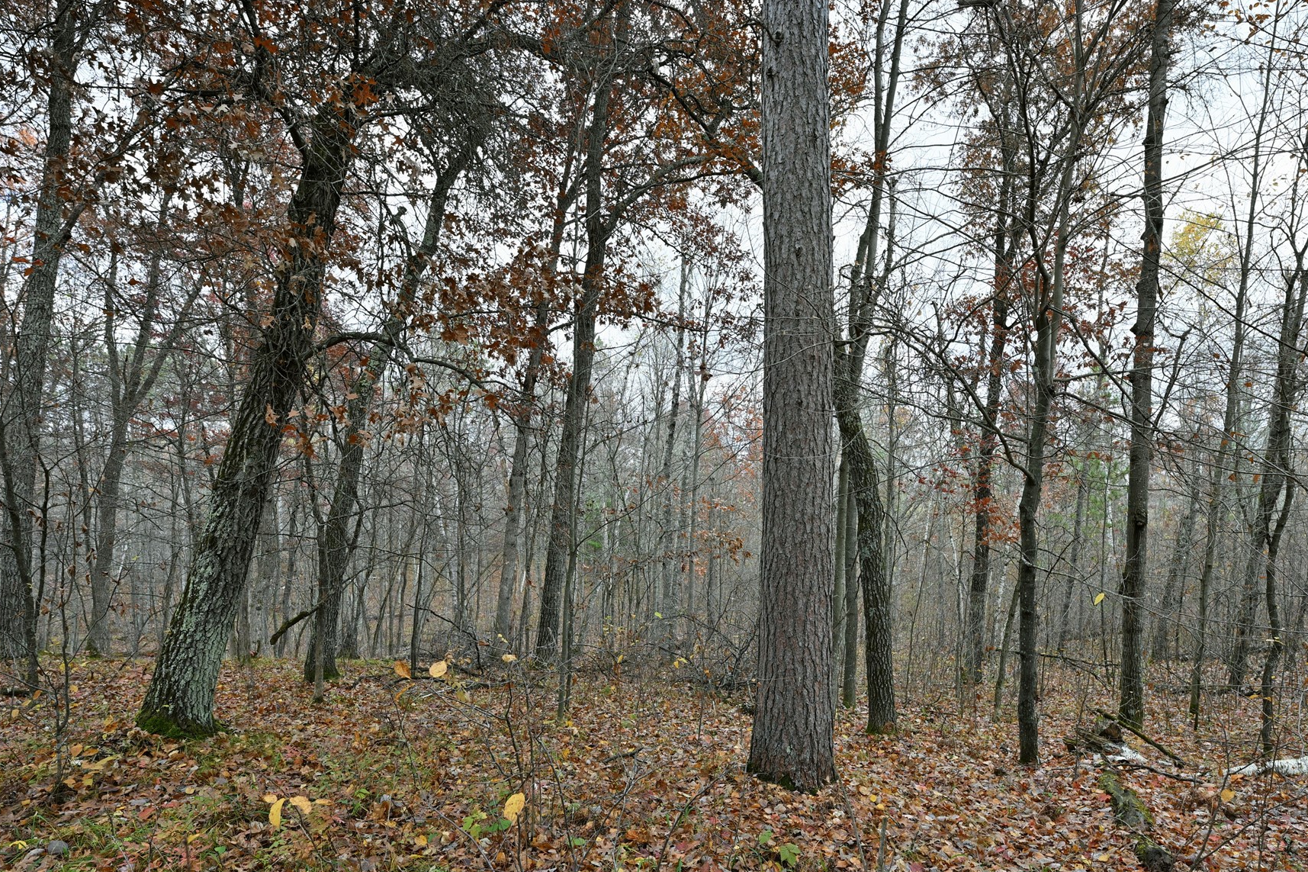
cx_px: 695
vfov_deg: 62.1
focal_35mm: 20
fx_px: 713
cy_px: 539
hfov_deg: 84.9
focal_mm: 15.5
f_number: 5.6
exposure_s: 1/160
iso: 200
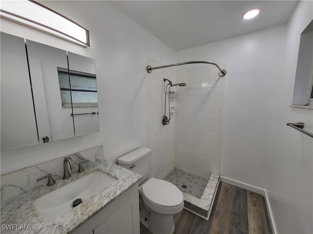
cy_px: 117
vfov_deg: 89.9
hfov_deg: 106.2
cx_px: 156
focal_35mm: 13
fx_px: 118
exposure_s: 1/60
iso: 40
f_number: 2.2
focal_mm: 1.74
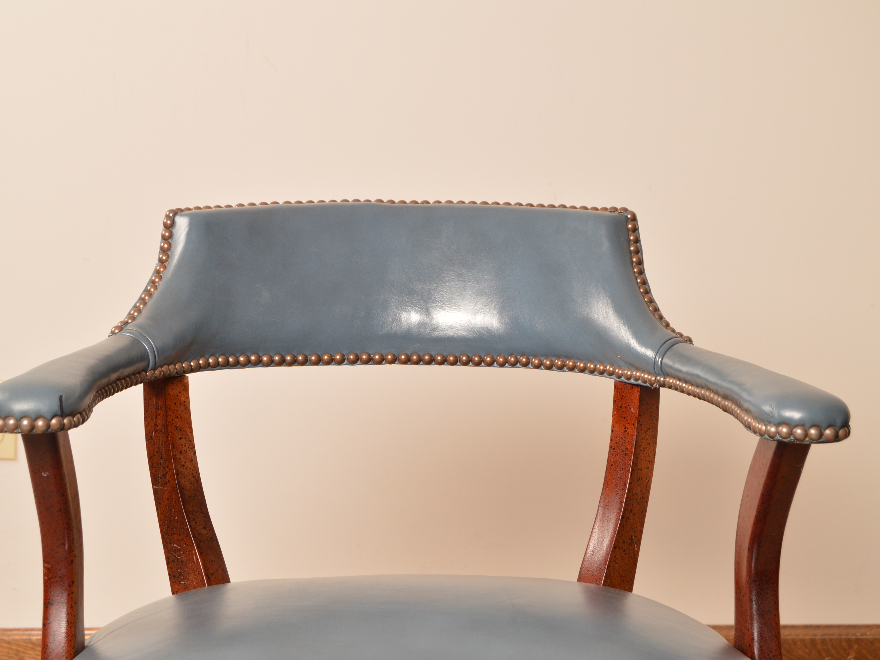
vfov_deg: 18.7
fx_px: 2008
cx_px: 398
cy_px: 334
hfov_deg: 24.7
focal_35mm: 79
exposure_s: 1/125
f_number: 8
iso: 200
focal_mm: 48
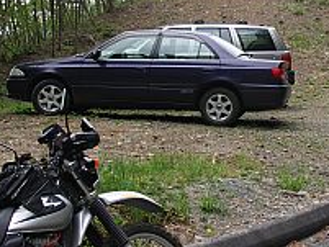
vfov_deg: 16.6
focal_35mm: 89
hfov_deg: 21.8
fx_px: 846
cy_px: 93
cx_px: 246
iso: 50
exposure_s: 1/100
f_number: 3.2
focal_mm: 7.2
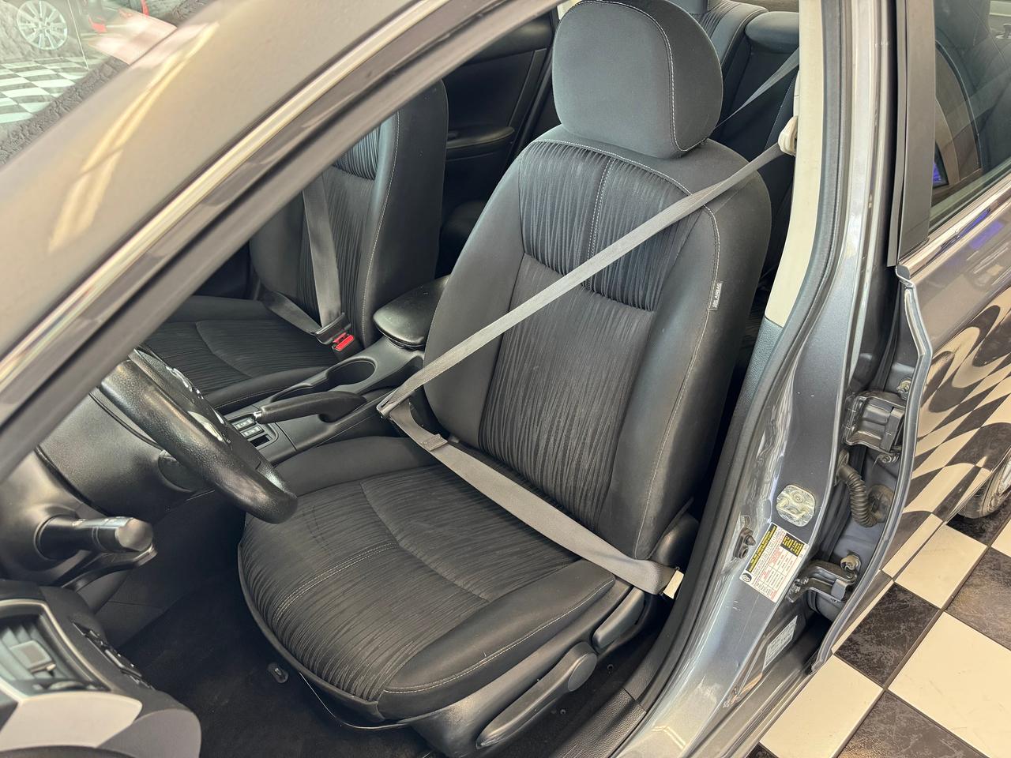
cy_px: 379
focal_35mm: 24
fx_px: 701
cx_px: 506
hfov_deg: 71.6
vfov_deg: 56.8
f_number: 1.78
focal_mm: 6.76
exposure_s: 1/60
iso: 400
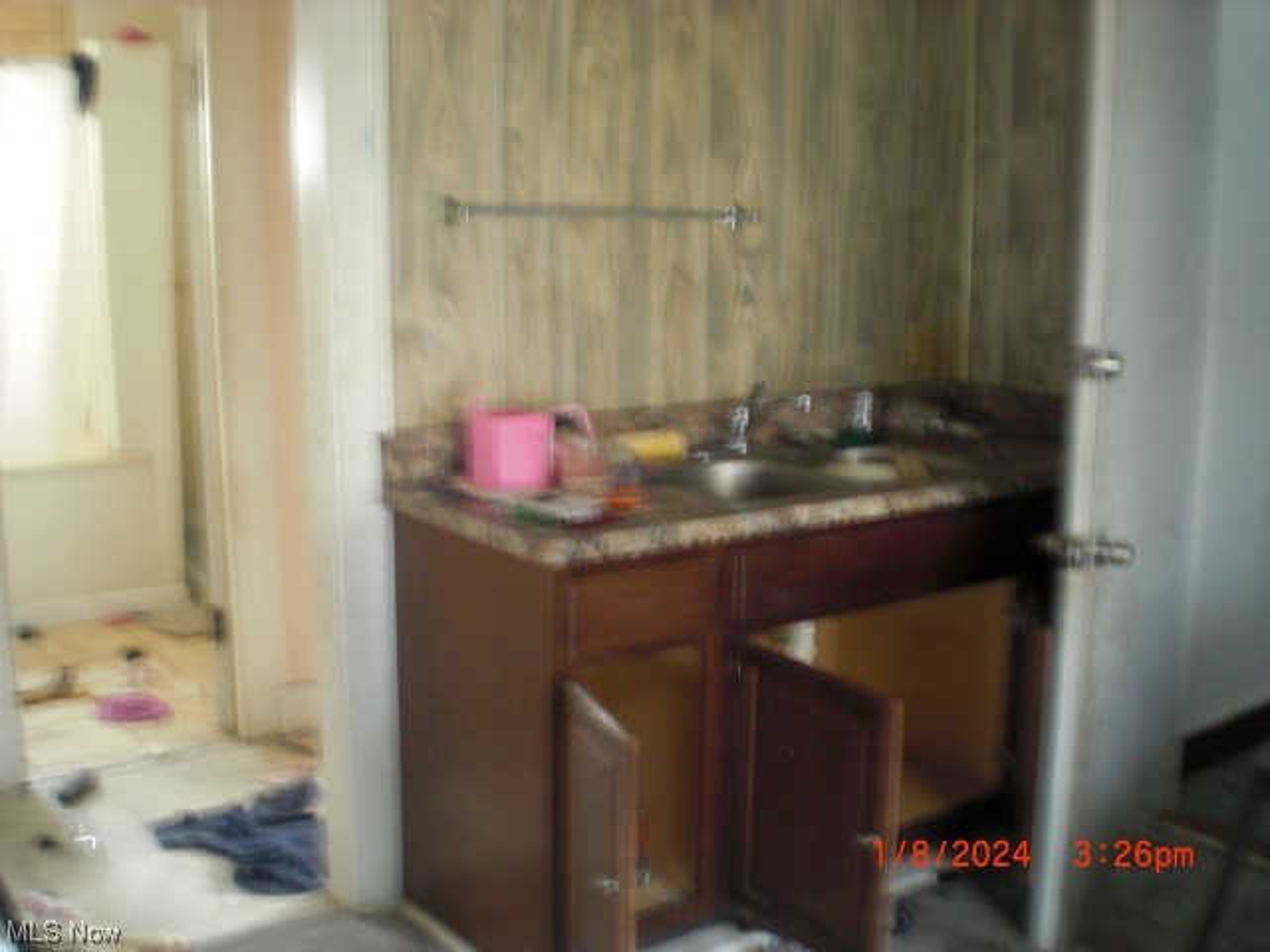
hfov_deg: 49.0
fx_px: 1394
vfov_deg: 37.7
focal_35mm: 38
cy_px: 476
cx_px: 635
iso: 200
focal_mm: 6.3
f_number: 3.1
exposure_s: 1/2.5
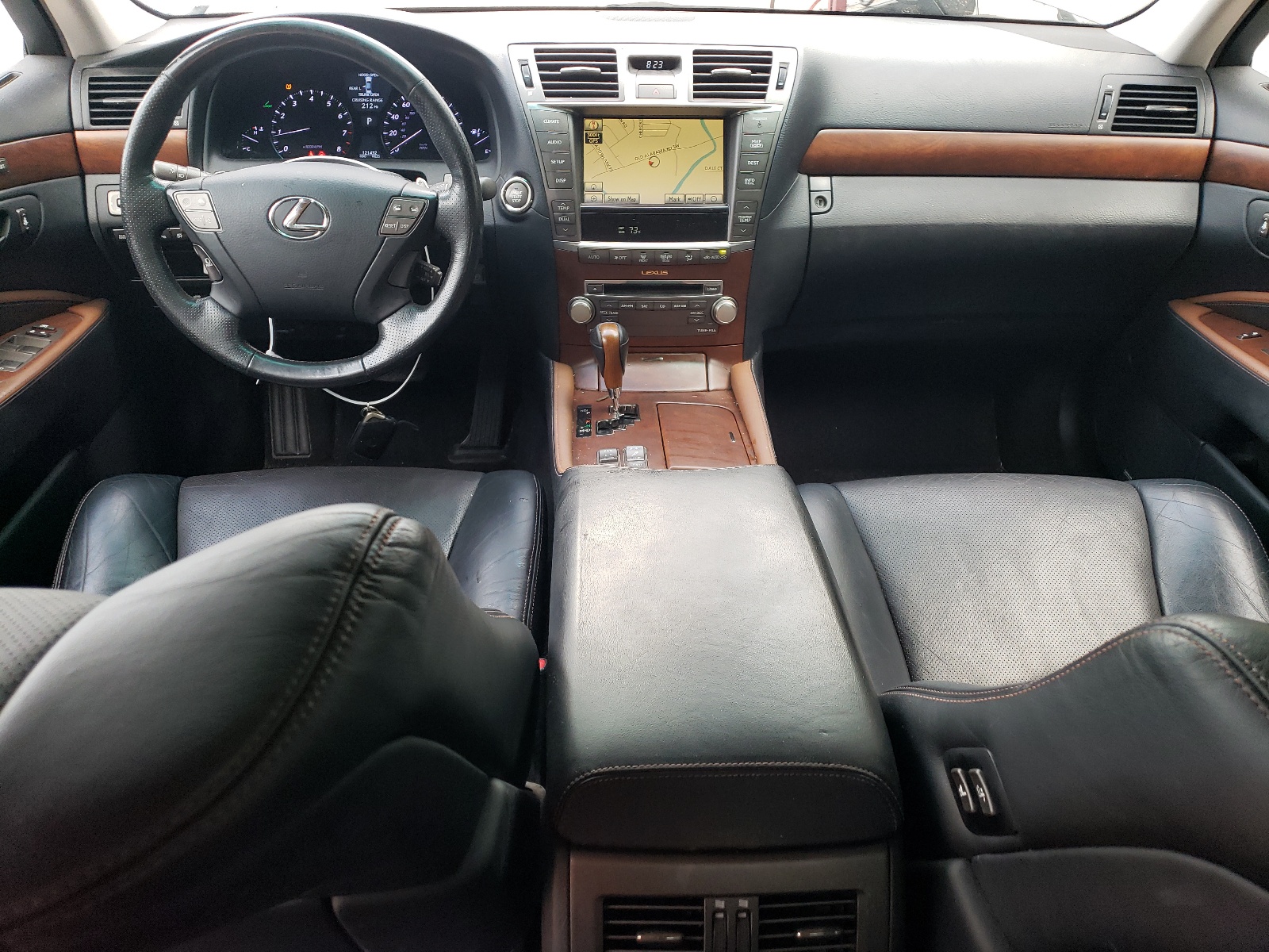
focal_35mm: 26
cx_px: 634
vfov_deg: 53.1
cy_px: 476
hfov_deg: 67.3
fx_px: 953
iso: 81
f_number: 1.5
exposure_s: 1/100
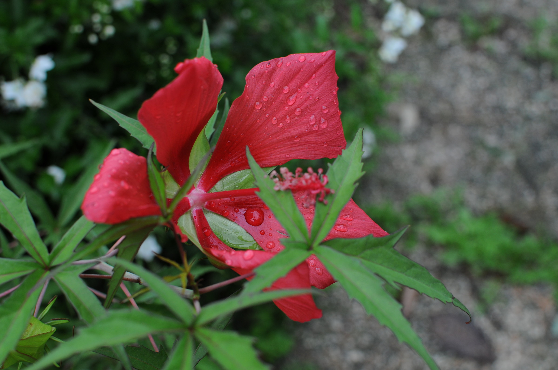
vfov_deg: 25.7
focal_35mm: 52
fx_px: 813
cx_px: 279
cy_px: 185
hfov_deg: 37.9
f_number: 5
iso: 200
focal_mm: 35
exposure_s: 1/100
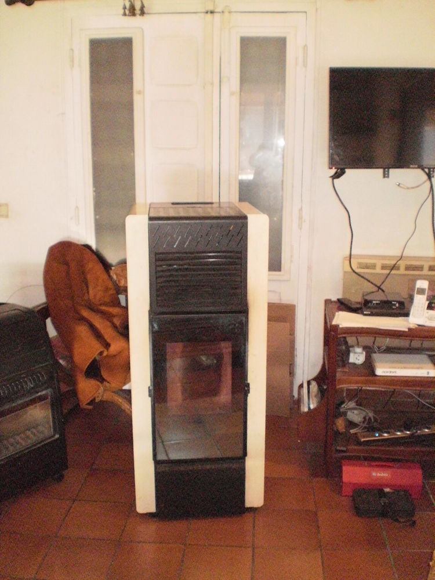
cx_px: 218
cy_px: 290
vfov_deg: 51.4
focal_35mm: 36
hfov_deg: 39.7
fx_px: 603
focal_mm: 6.3
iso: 800
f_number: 3.1
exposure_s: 1/30
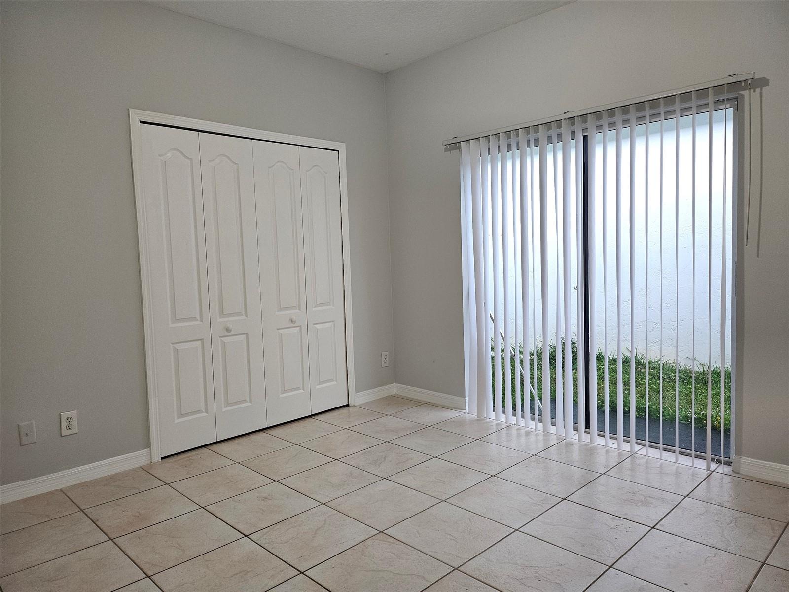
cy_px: 296
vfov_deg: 56.8
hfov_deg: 71.6
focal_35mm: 24
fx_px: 547
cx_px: 394
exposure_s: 1/120
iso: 200
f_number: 1.8
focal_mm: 5
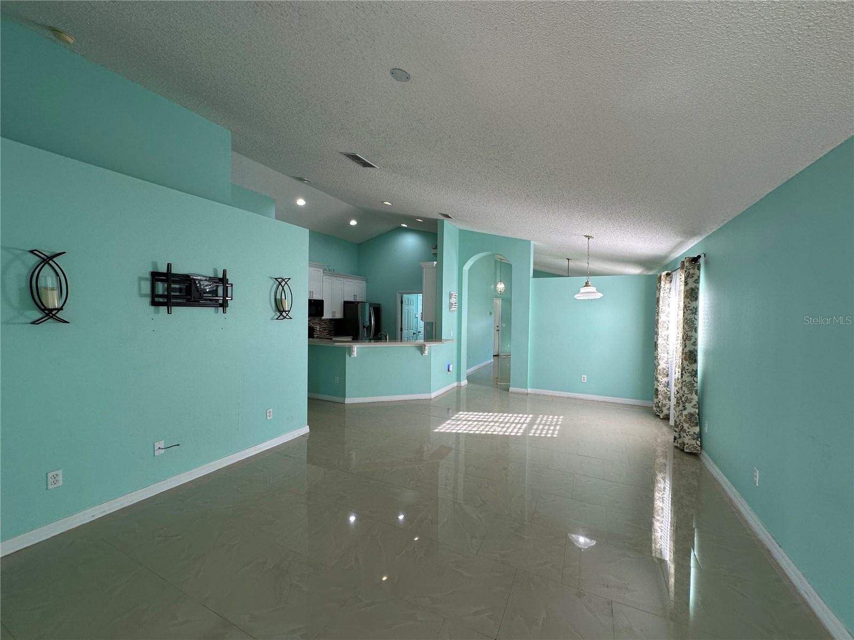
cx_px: 427
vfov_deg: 85.7
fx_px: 345
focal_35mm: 14
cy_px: 320
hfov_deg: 102.1
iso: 100
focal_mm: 2.22
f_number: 2.2
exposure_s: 1/120
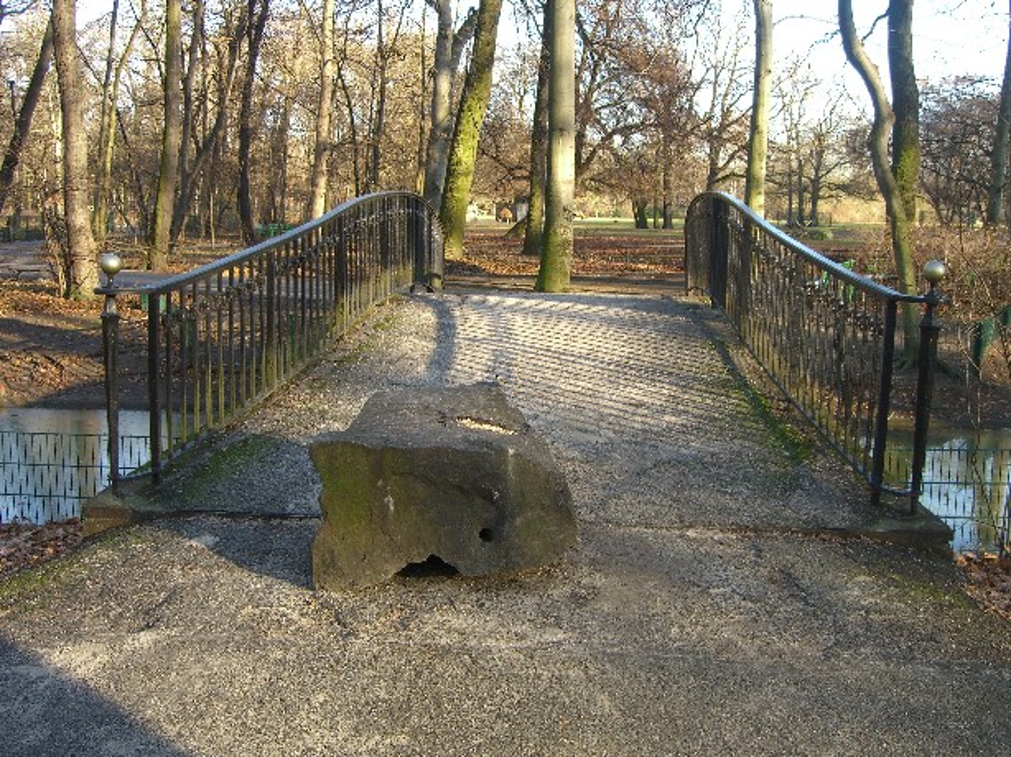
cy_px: 378
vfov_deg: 37.7
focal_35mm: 38
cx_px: 506
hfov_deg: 49.0
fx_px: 1109
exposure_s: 1/100
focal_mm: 7.9
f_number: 2.8
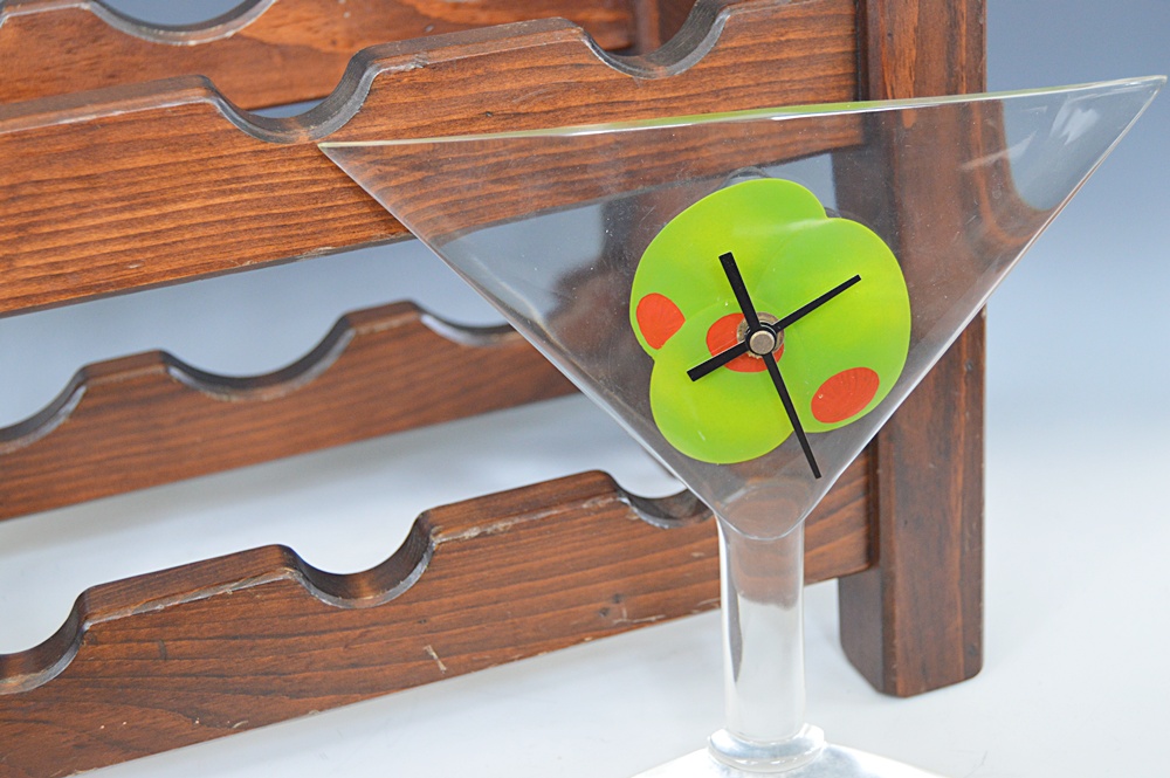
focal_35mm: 52
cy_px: 389
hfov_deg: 37.9
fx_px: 1705
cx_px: 585
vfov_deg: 25.7
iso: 900
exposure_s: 1/60
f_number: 4.5
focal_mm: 35
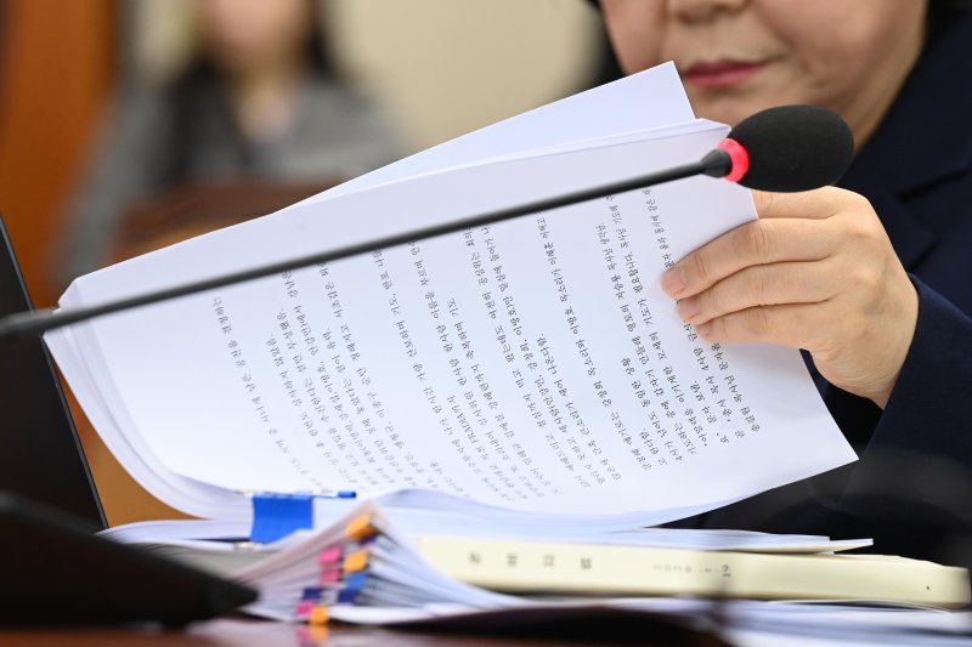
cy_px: 324
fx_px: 5399
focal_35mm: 200
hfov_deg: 10.3
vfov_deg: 6.9
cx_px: 486
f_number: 5.6
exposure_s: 1/250
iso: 3200
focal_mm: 200
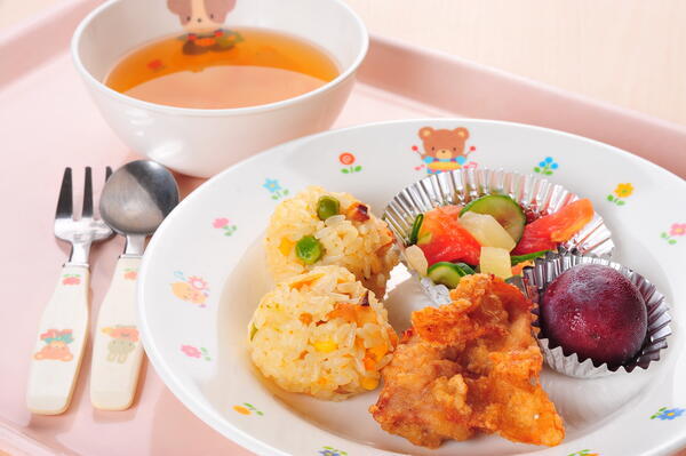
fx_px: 1999
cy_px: 228
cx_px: 343
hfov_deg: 19.5
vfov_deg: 13.0
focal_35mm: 105
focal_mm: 105
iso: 200
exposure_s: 1/60
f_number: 20
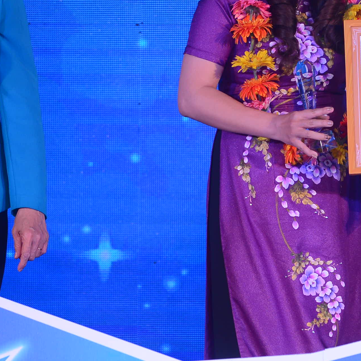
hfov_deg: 3.2
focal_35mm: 553
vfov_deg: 3.2
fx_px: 6525
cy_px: 170
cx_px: 326
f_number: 3.5
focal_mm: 185
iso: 500
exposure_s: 1/320
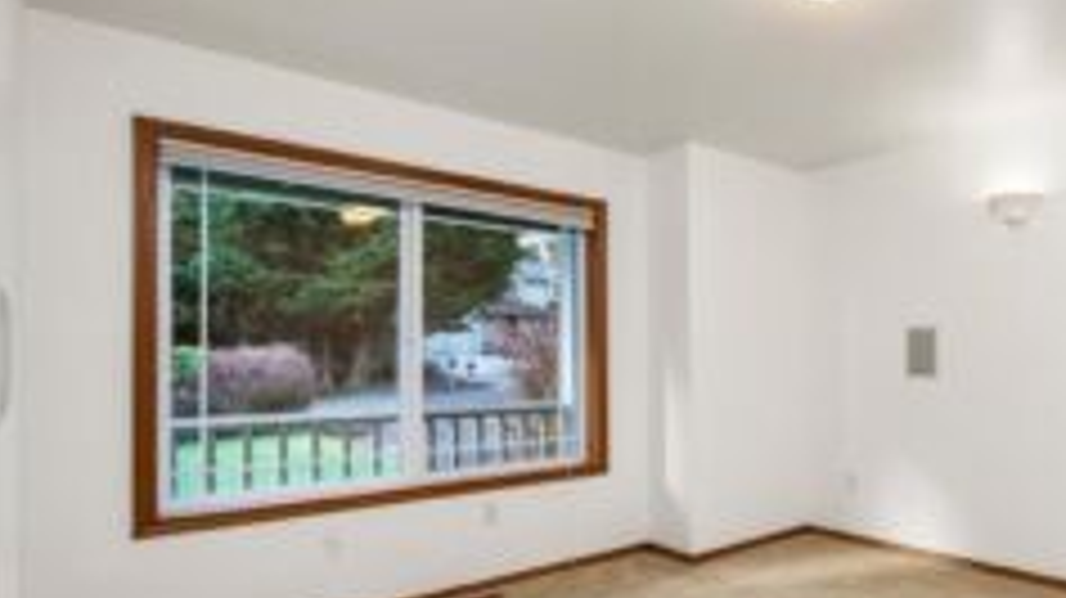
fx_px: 650
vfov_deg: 49.1
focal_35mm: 23
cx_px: 864
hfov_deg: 70.3
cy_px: 357
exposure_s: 1/60
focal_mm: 13
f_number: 7.1
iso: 160
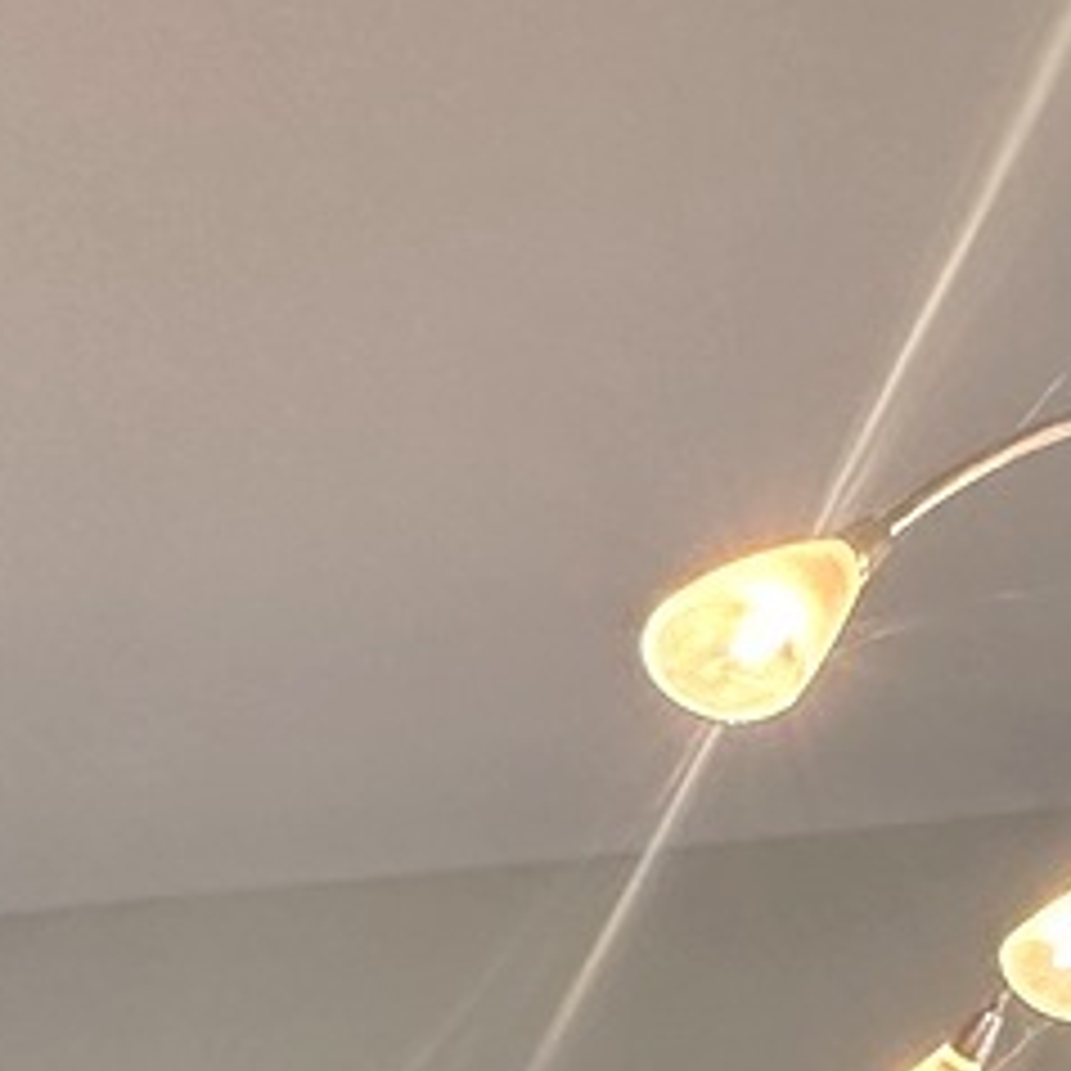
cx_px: 148
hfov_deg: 22.6
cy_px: 2246
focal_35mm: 75
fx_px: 2625
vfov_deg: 16.4
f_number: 2.2
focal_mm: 2.22
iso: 160
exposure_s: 1/120
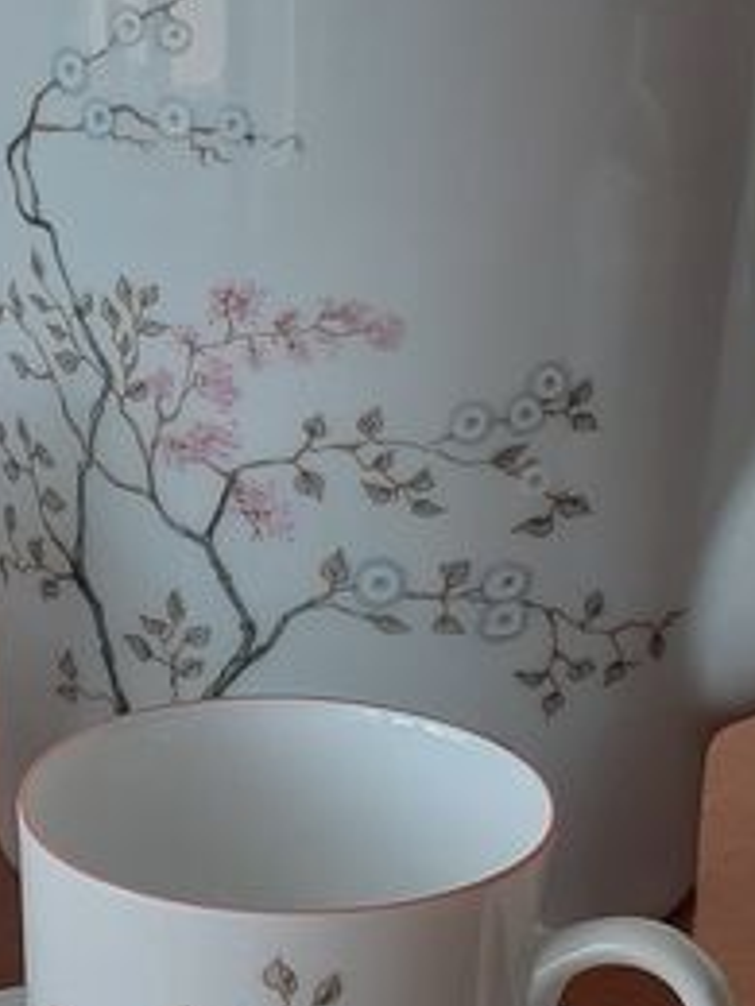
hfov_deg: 14.2
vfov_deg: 18.9
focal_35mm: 104
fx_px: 3024
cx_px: 259
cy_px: 402
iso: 40
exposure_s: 1/100
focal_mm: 3.6
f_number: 1.9
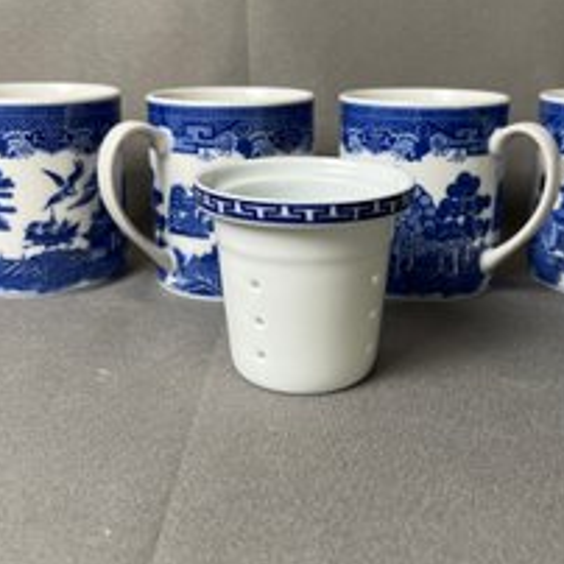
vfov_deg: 42.5
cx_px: 322
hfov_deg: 42.7
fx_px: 719
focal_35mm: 39
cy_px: 211
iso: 80
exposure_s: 1/120
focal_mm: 5.7
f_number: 1.5
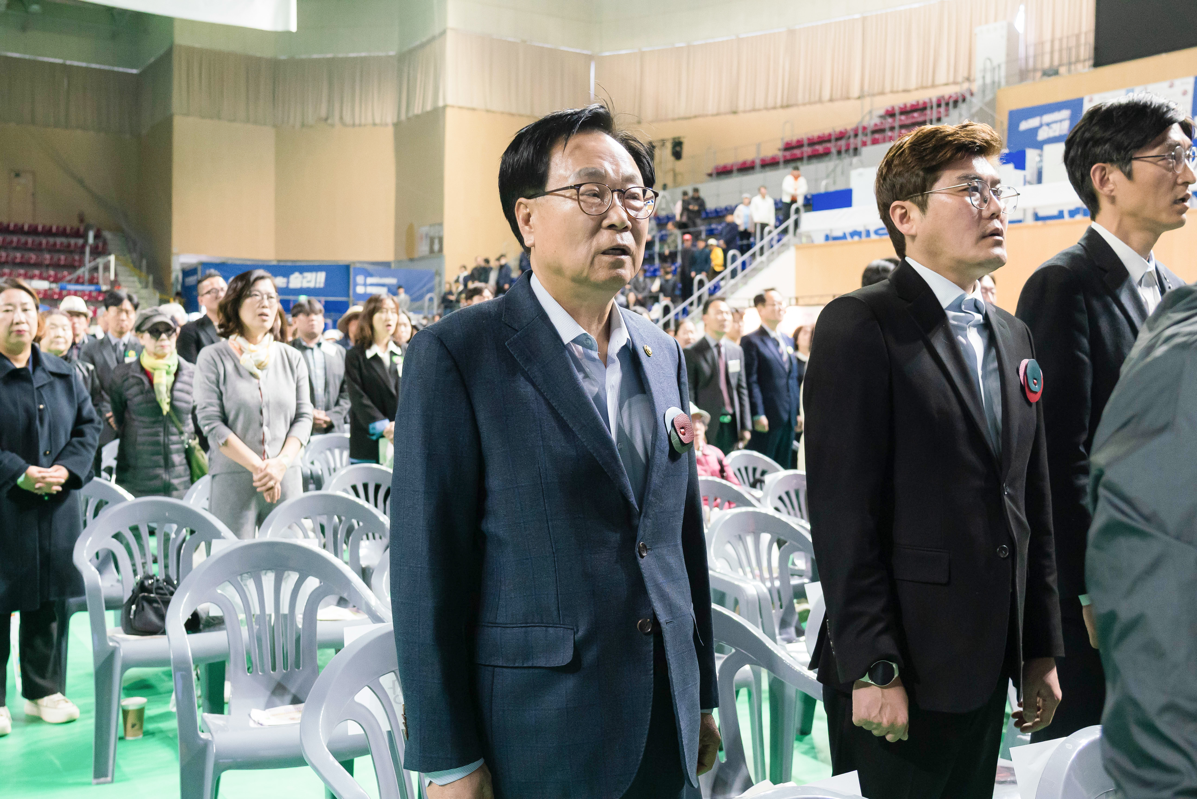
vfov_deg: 36.9
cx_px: 598
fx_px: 1197
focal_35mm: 36
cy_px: 400
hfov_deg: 53.1
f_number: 4
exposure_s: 1/200
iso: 2500
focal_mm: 24
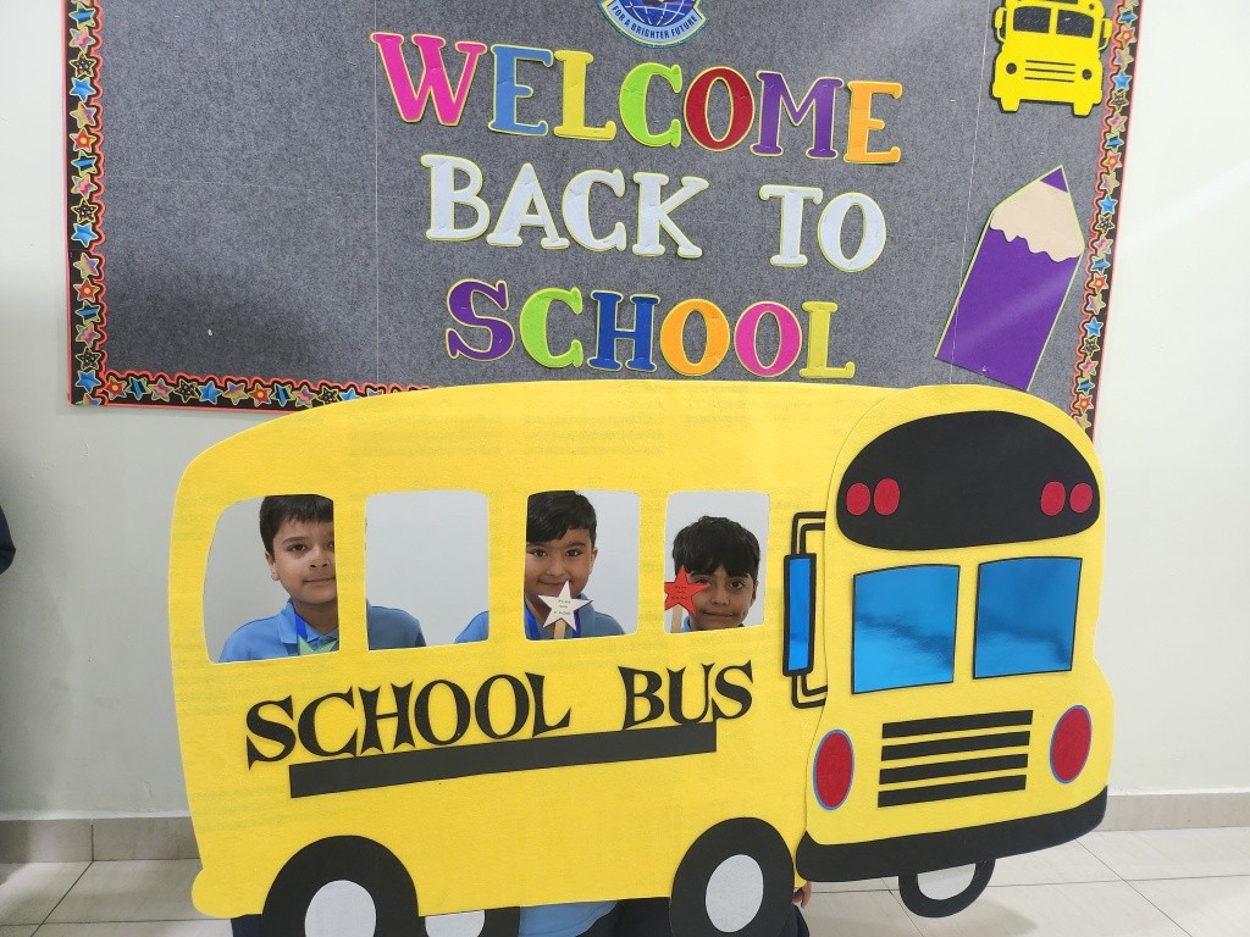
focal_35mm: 24
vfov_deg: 56.8
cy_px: 468
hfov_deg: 71.6
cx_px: 625
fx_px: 867
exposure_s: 1/120
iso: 400
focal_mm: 5
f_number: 1.8
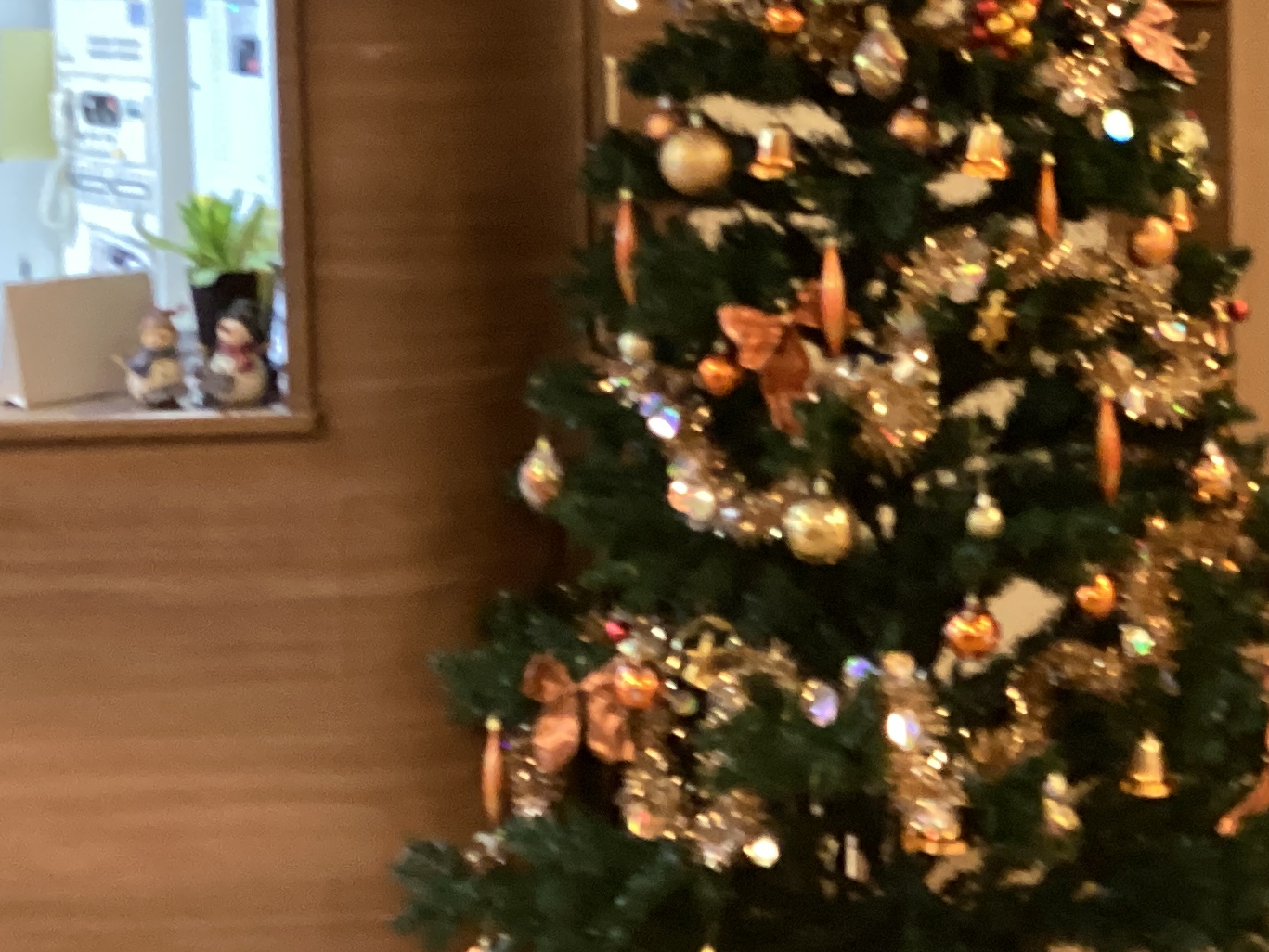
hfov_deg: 25.9
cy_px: 163
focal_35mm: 74
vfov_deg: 19.7
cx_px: 978
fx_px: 2714
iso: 400
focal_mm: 3.3
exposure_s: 1/30
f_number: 2.4
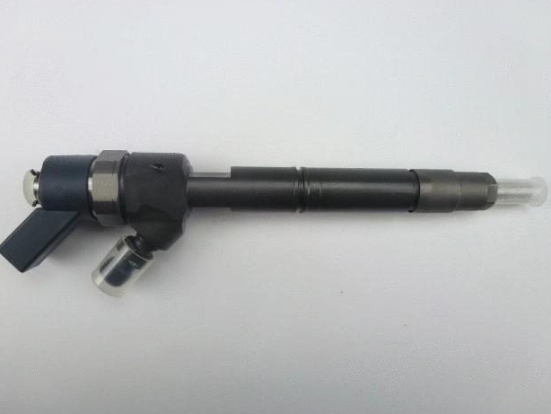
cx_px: 269
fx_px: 398
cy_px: 210
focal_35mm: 25
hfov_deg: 69.4
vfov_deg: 54.9
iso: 100
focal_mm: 4.3
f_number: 3.3
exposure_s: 1/60
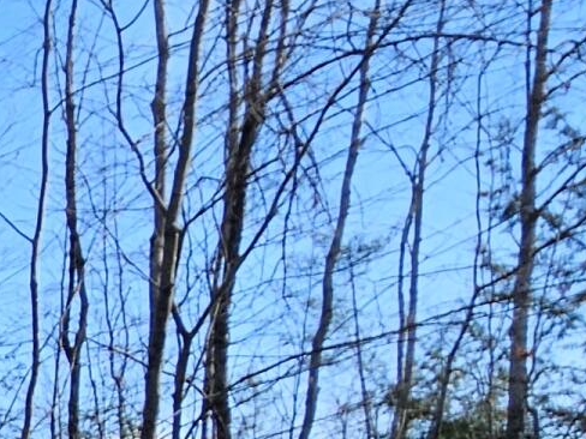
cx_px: -817
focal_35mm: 80
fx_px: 1354
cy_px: 675
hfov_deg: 14.9
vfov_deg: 16.6
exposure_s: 1/944
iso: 50
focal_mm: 2.2
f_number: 2.2
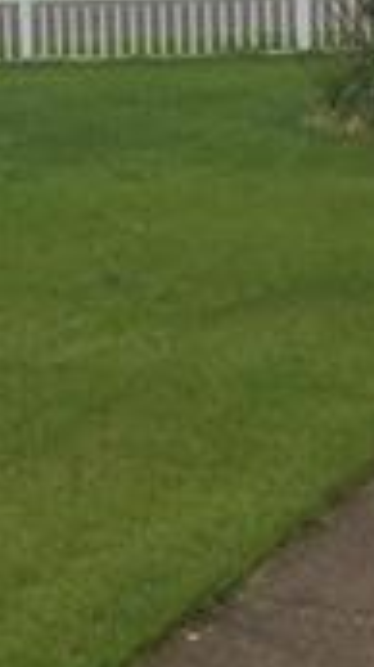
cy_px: 23
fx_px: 2068
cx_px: -312
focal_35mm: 117
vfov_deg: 17.9
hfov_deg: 9.8
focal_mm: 4.15
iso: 25
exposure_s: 1/2747
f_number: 2.2
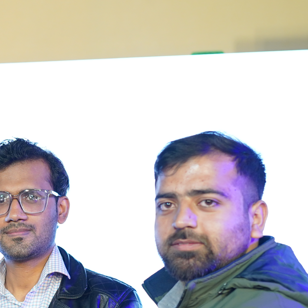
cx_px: -118
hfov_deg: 15.7
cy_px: 300
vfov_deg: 16.4
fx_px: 1047
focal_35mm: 104
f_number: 2.2
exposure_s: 1/160
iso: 1250
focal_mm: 35
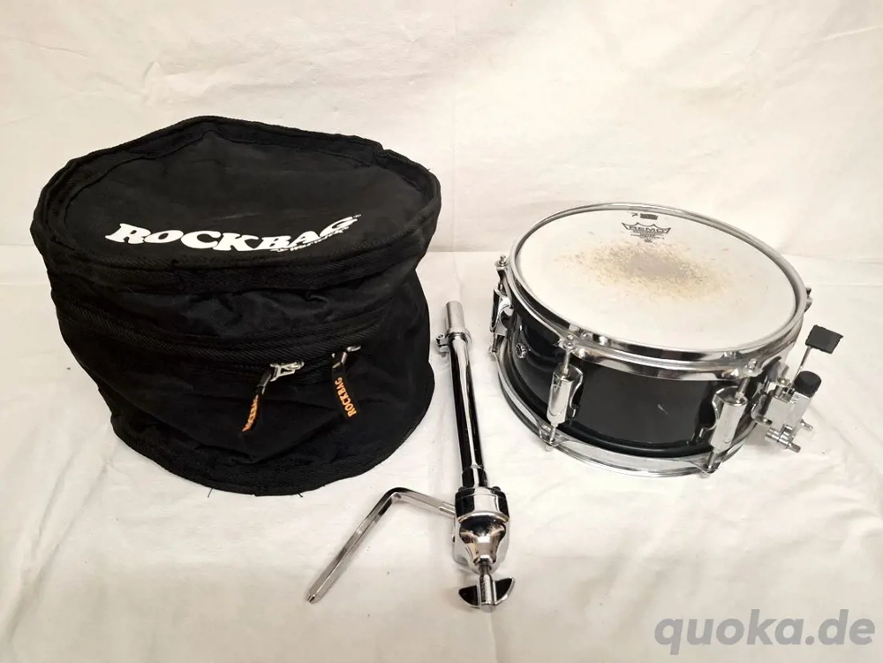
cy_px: 332
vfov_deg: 58.9
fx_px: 587
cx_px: 442
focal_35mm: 23
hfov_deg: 73.9
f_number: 1.8
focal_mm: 5.54
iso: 200
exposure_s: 1/50
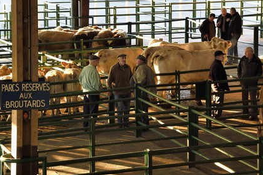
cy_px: 88
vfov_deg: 10.9
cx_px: 131
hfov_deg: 16.3
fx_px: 920
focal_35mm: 126
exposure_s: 1/60
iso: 1600
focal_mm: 125
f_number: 7.1
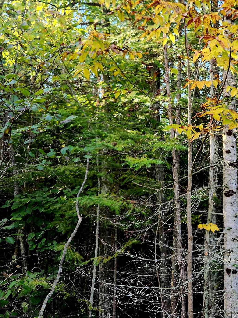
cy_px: 133
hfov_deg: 35.4
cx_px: 197
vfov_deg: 47.7
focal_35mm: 39
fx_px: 358
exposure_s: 1/182
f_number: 1.8
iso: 50
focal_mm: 5.4
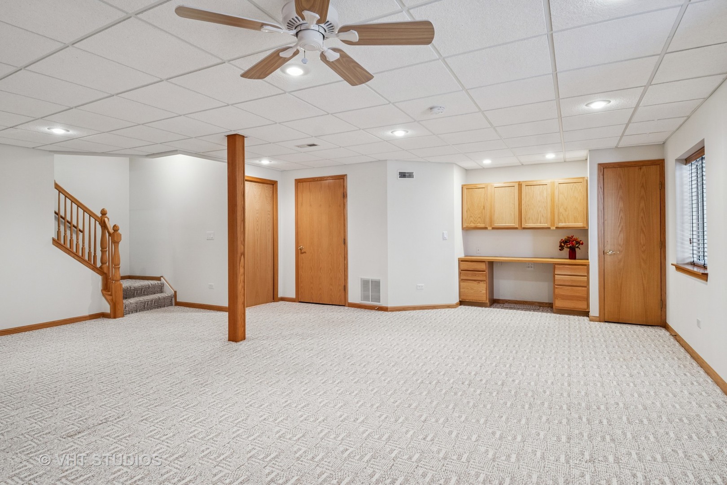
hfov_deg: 90.0
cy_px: 242
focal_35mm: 18
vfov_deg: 67.4
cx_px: 364
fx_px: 363
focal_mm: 12
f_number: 8
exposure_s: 1/5
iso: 250
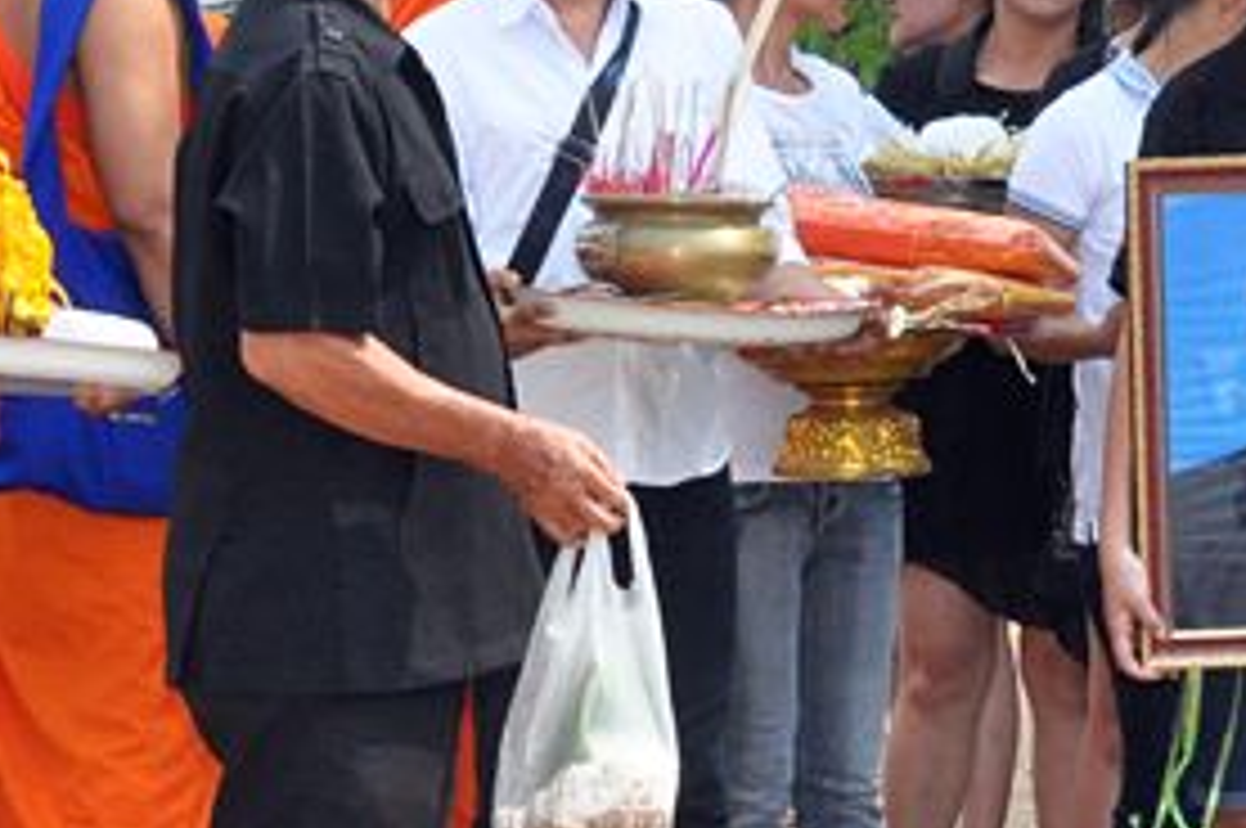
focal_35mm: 341
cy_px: 495
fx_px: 11788
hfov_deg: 6.0
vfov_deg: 4.0
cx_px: 364
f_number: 20
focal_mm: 70
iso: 1600
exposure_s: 1/200
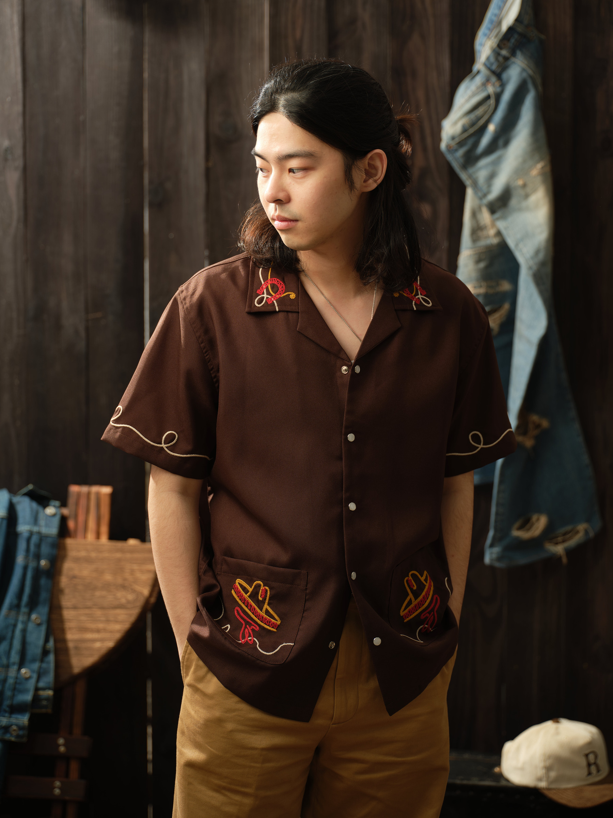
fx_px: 1865
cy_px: 409
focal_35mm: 79
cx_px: 306
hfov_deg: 18.7
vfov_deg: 24.7
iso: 80
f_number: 4
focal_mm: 100
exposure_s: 1/125
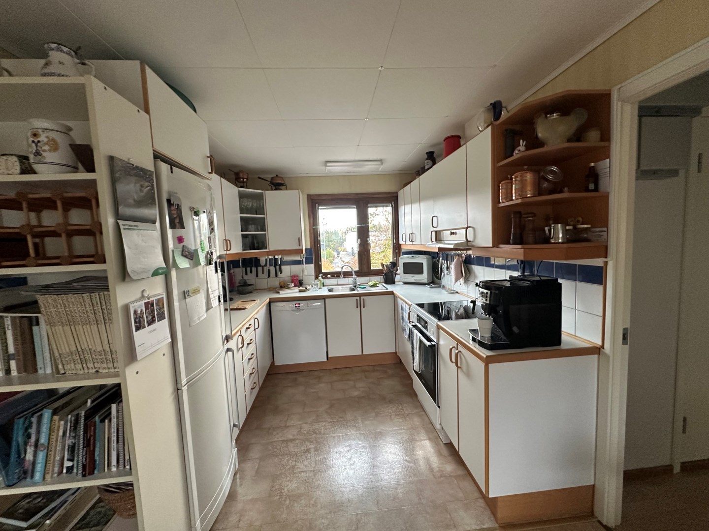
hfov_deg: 102.1
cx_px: 354
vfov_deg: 85.7
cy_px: 266
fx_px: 287
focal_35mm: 14
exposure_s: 1/99
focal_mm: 2.22
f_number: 2.2
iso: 320
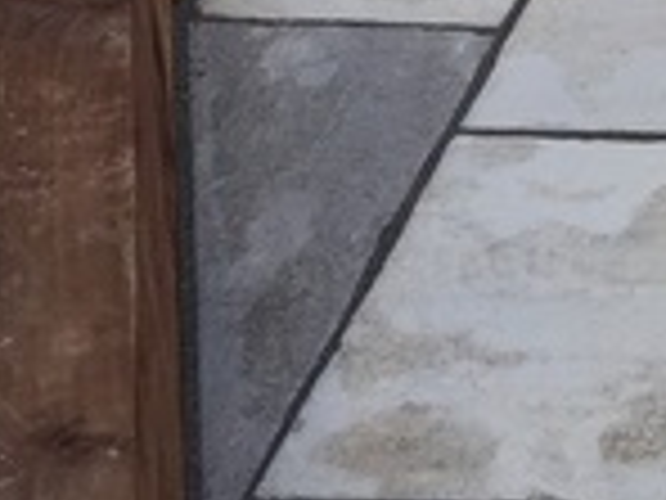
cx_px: 1390
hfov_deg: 11.2
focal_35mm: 157
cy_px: -518
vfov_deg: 8.9
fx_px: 3021
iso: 32
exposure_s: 1/842
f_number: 2.2
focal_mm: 4.15
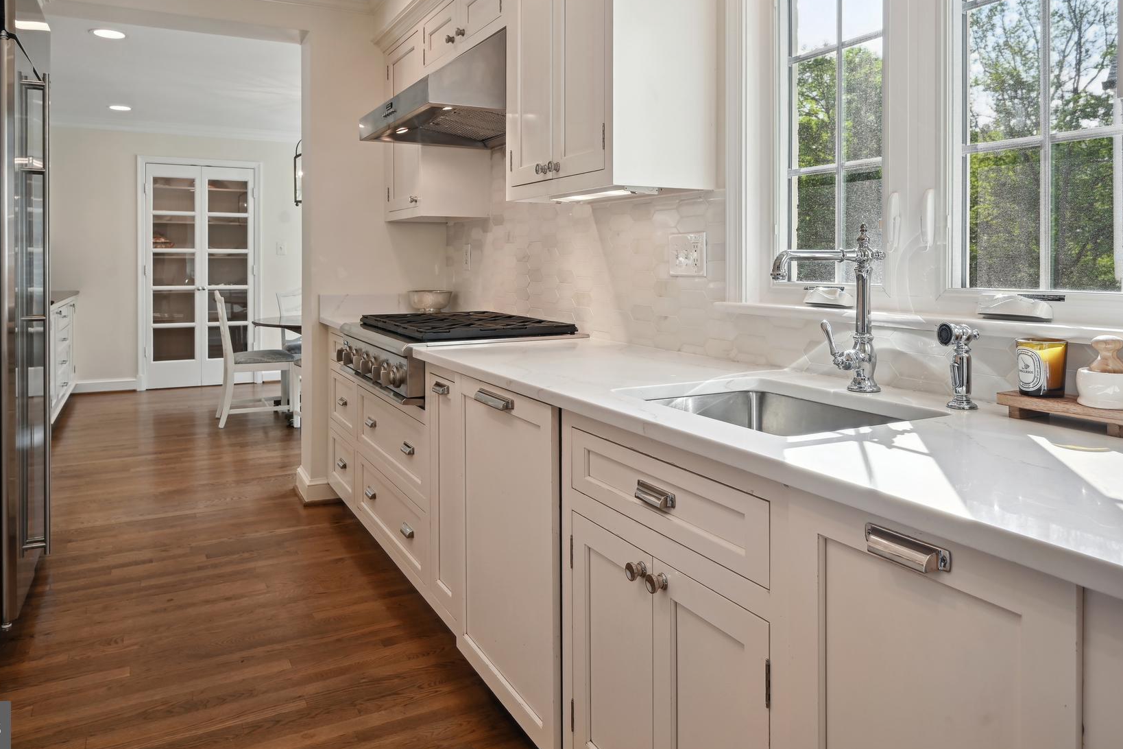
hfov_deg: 71.5
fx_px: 780
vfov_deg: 50.8
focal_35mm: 25
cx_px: 561
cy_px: 283
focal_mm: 20
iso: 200
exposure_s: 1/30
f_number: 9
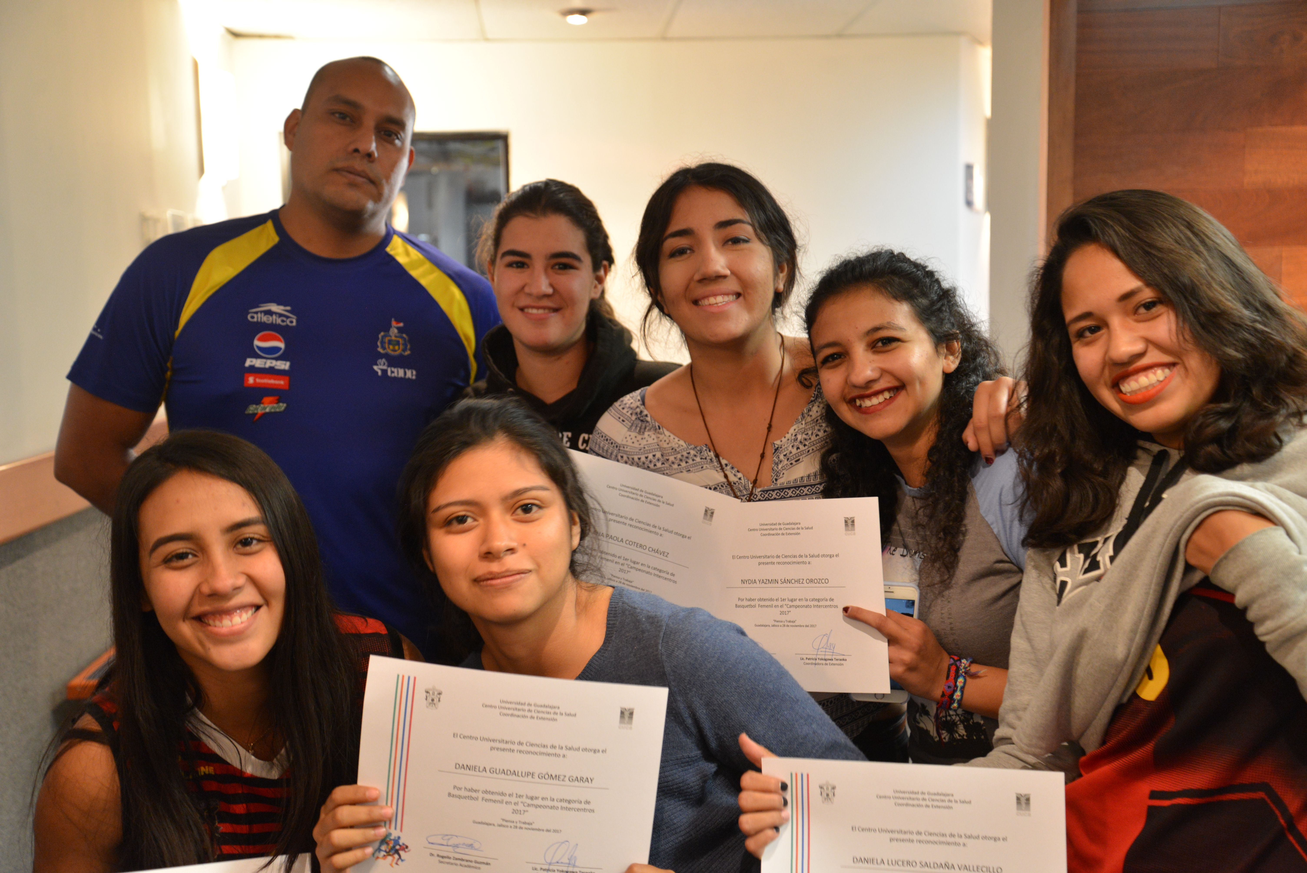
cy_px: 436
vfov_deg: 28.1
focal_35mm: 48
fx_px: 1743
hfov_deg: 41.1
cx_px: 654
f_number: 4.2
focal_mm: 48
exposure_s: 1/20
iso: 1600
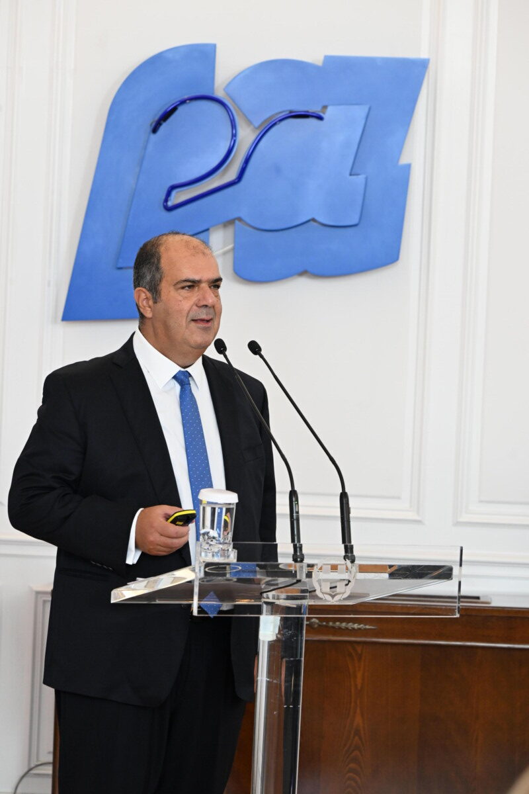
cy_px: 397
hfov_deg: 9.1
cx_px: 264
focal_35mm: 150
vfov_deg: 13.7
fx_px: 3306
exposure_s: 1/200
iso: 2500
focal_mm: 150
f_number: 6.3
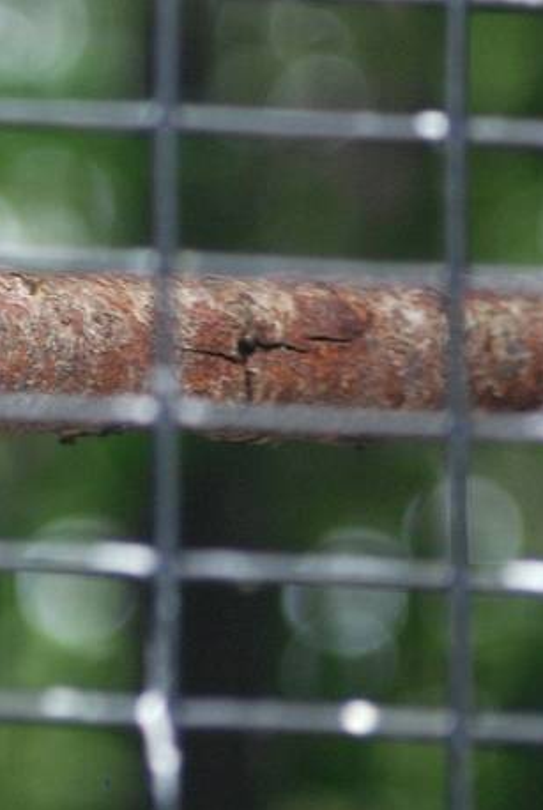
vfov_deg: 2.9
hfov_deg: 2.0
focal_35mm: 707
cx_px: -328
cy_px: -285
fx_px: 15929
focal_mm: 135
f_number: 4.5
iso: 400
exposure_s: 1/250
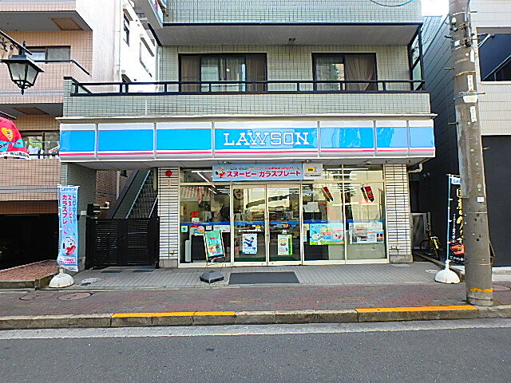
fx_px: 310
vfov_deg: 63.4
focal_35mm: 21
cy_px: 192
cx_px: 256
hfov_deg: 79.0
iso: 125
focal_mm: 3.7
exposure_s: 1/200
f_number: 3.5
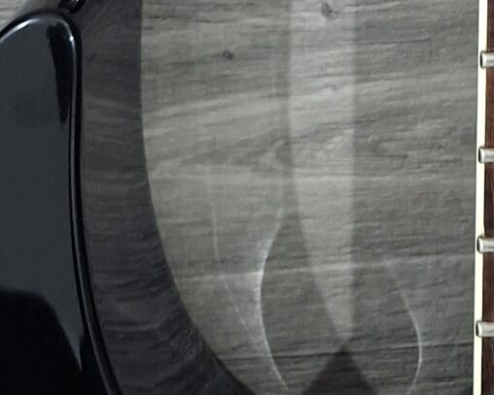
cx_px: 699
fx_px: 1652
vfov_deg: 11.5
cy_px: -526
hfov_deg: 15.9
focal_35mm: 113
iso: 400
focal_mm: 5.54
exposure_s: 1/25
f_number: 1.8
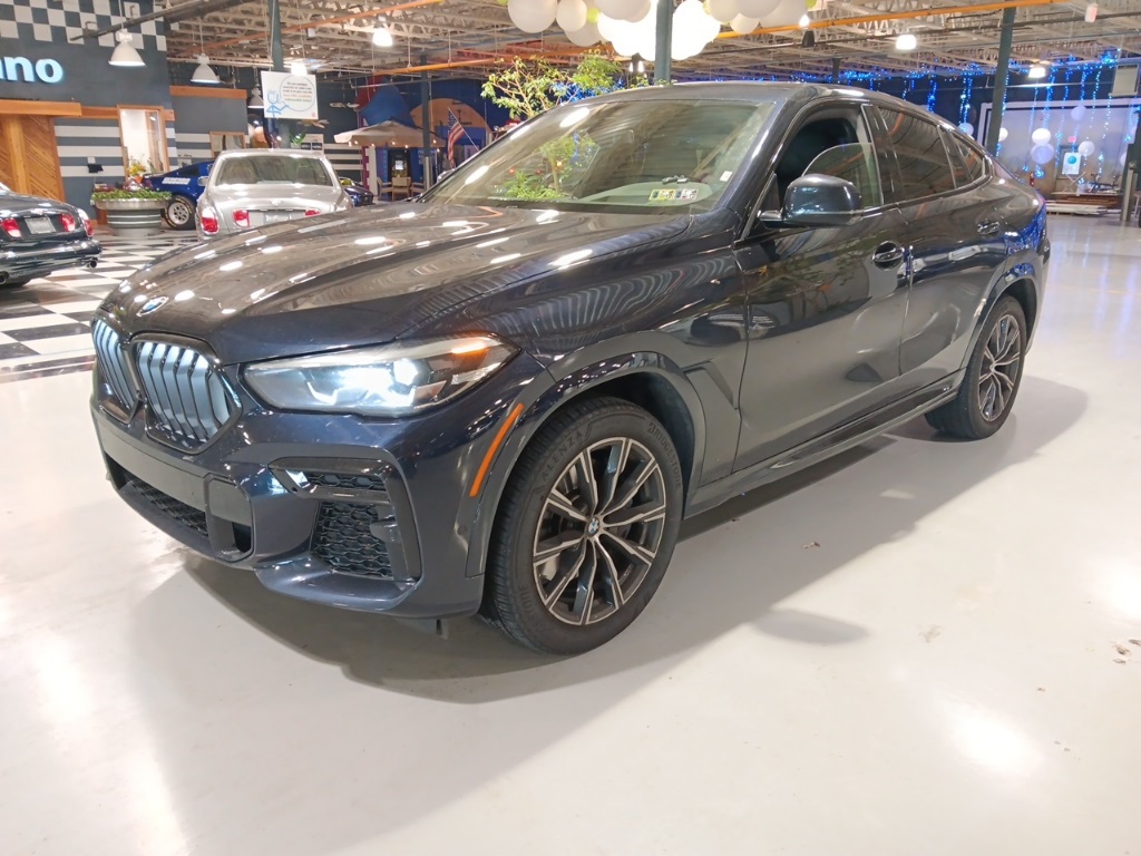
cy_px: 428
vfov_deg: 53.1
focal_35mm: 26
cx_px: 570
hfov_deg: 67.3
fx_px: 857
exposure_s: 1/20
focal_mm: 3.98
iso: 990
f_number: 1.8
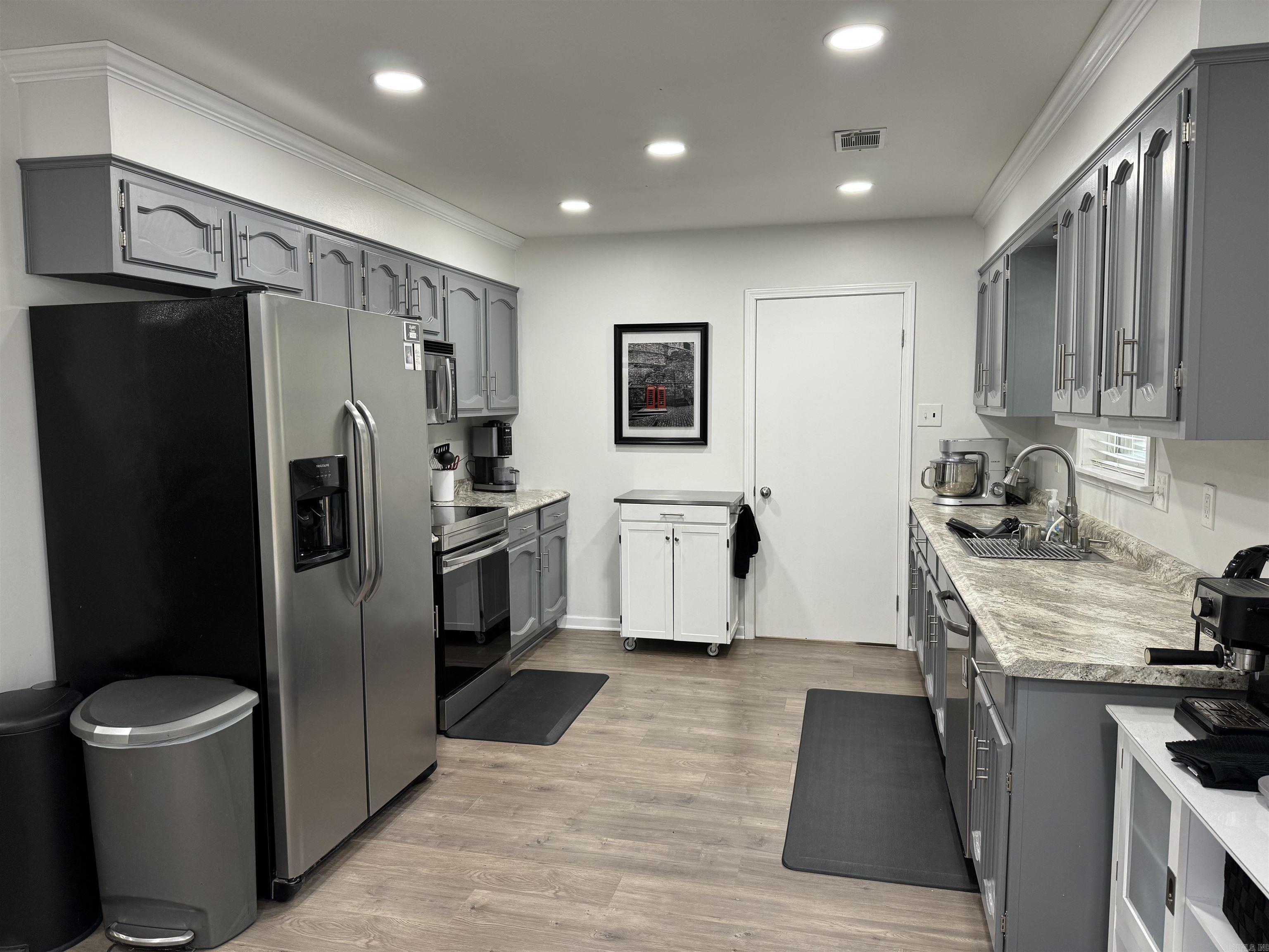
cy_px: 476
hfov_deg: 71.6
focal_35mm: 24
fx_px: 880
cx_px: 634
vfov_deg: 56.8
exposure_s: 1/60
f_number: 1.78
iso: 125
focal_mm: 6.76
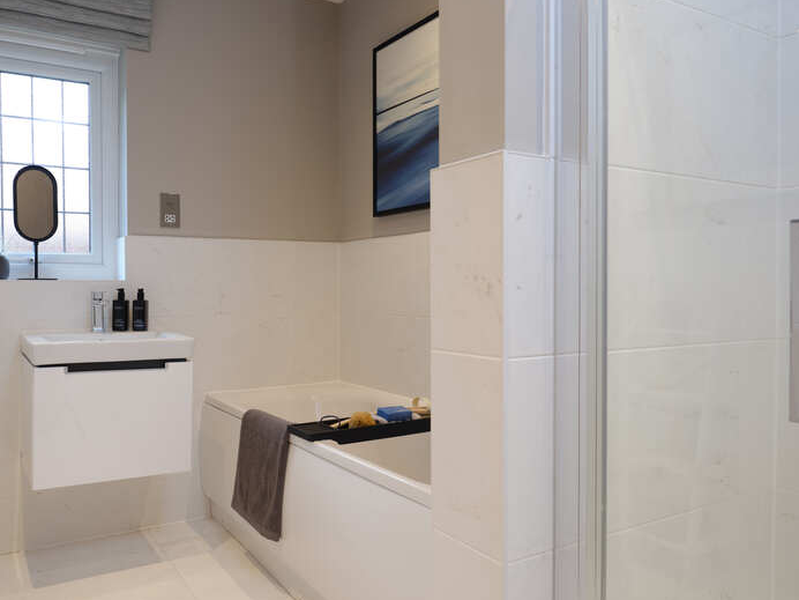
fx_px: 600
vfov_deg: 53.1
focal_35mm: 26
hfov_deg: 66.1
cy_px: 299
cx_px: 291
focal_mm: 23
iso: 200
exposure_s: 1/6
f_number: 8
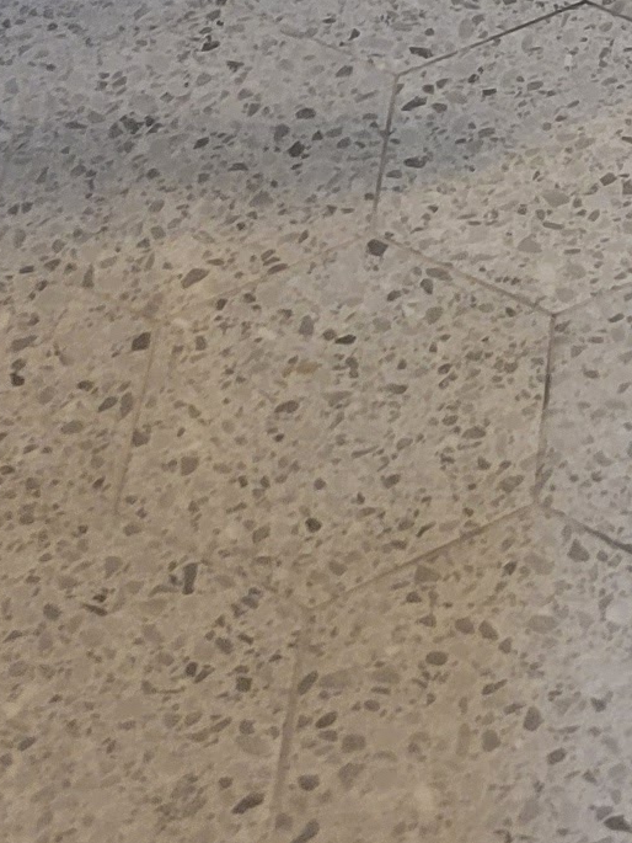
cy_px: -1541
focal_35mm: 153
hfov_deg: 9.6
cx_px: 781
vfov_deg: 10.1
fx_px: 3723
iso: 100
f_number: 1.8
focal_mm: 5.4
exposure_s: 1/120
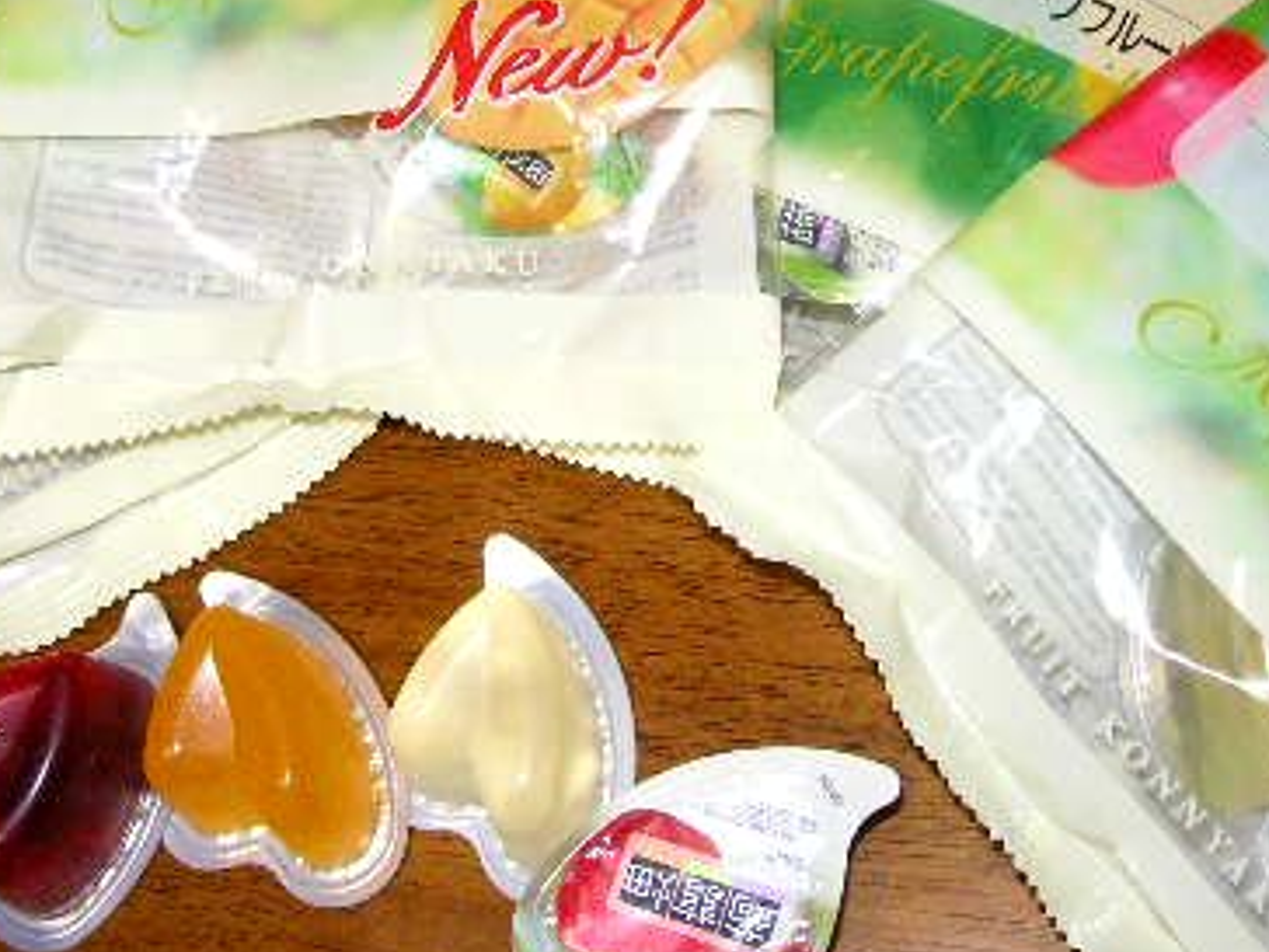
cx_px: 676
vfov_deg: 22.2
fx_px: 2383
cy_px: 160
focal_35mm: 65
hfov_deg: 29.8
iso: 160
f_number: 2.8
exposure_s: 1/45
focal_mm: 6.1
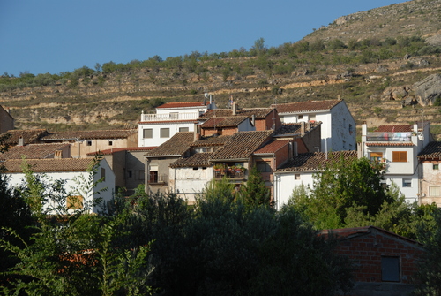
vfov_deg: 11.2
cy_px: 148
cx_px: 220
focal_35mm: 123
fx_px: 1509
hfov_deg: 16.6
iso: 100
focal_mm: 82
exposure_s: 1/250
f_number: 8
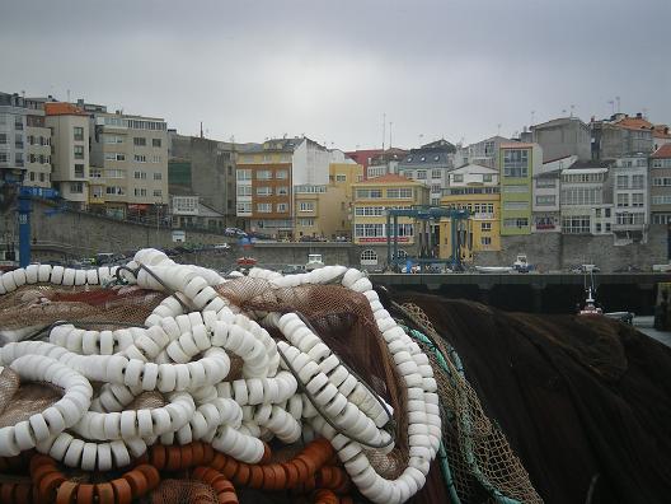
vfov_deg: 13.0
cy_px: 252
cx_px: 336
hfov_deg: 17.3
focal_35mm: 114
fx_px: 2210
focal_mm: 18.9
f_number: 5.9
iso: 64
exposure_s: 1/160
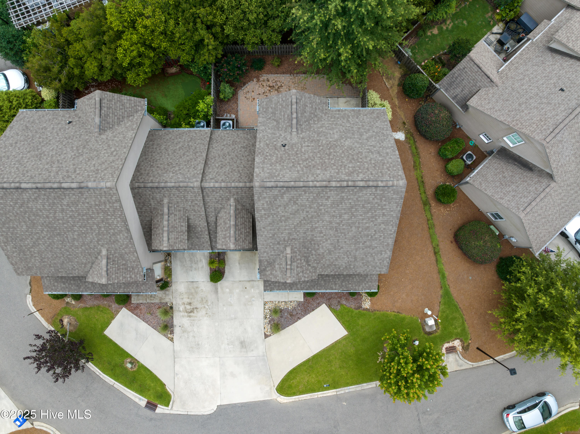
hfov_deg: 71.6
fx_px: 402
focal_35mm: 24
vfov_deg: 56.8
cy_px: 217
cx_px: 290
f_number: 8
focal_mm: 12.29
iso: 100
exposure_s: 1/8
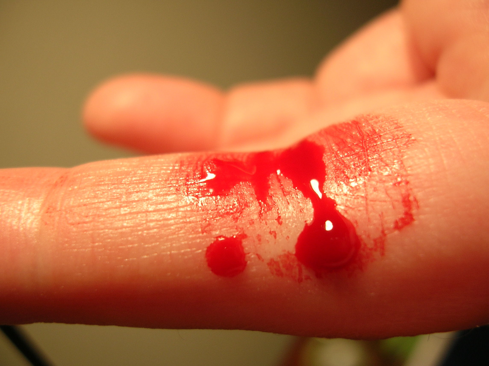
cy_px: 183
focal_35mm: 35
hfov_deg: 52.7
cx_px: 244
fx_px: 494
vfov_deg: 40.6
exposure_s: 1/124
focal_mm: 5.8
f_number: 2.8
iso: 50
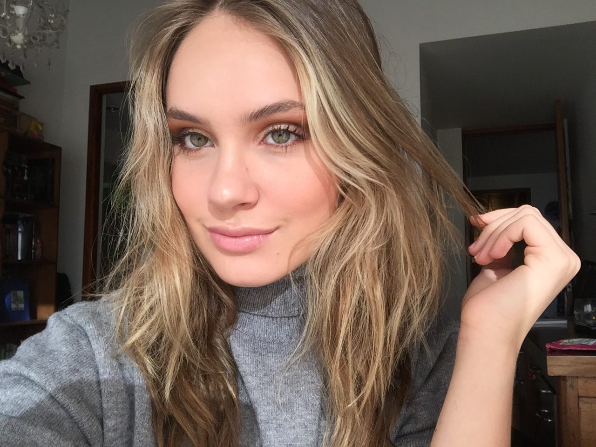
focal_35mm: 31
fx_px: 534
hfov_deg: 58.4
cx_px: 298
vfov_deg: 45.4
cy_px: 224
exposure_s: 1/197
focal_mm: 2.65
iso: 32
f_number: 2.2
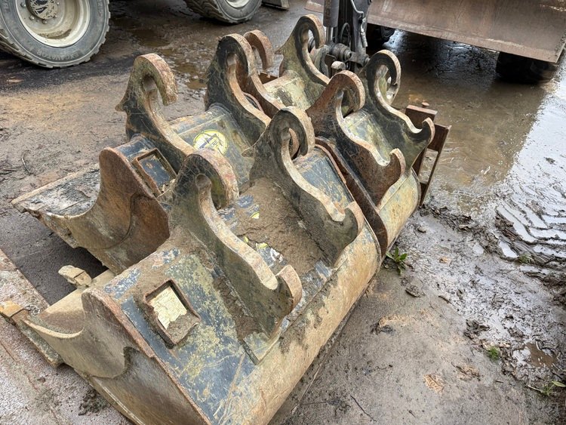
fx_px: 393
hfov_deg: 71.6
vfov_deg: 56.8
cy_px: 212
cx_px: 283
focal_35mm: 24
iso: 200
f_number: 1.78
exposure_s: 1/121
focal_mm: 6.76
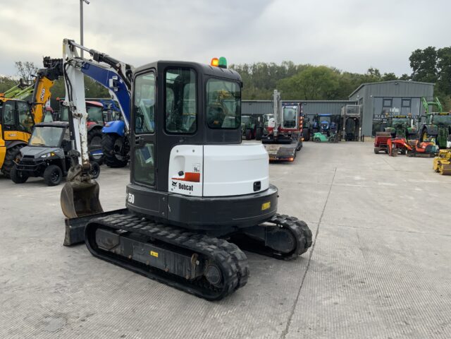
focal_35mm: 29
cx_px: 226
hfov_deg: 61.7
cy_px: 170
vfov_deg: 48.2
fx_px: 378
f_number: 1.8
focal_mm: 3
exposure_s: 1/599
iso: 16
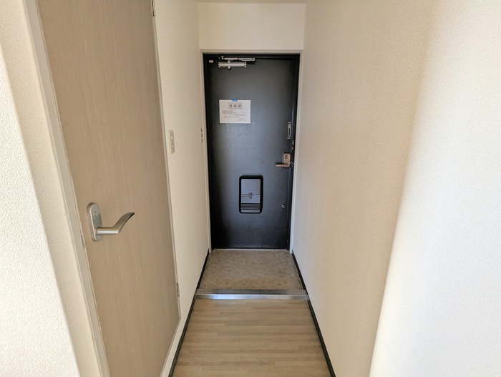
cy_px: 188
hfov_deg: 94.4
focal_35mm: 16
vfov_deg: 78.2
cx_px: 250
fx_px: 232
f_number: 2.2
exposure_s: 1/23.8
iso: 62
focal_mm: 2.35
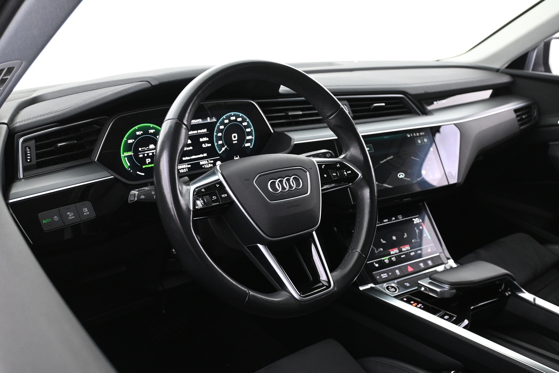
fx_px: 512
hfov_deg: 57.2
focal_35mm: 33
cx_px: 280
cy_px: 186
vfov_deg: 40.0
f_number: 4
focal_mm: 22
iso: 1600
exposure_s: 1/15
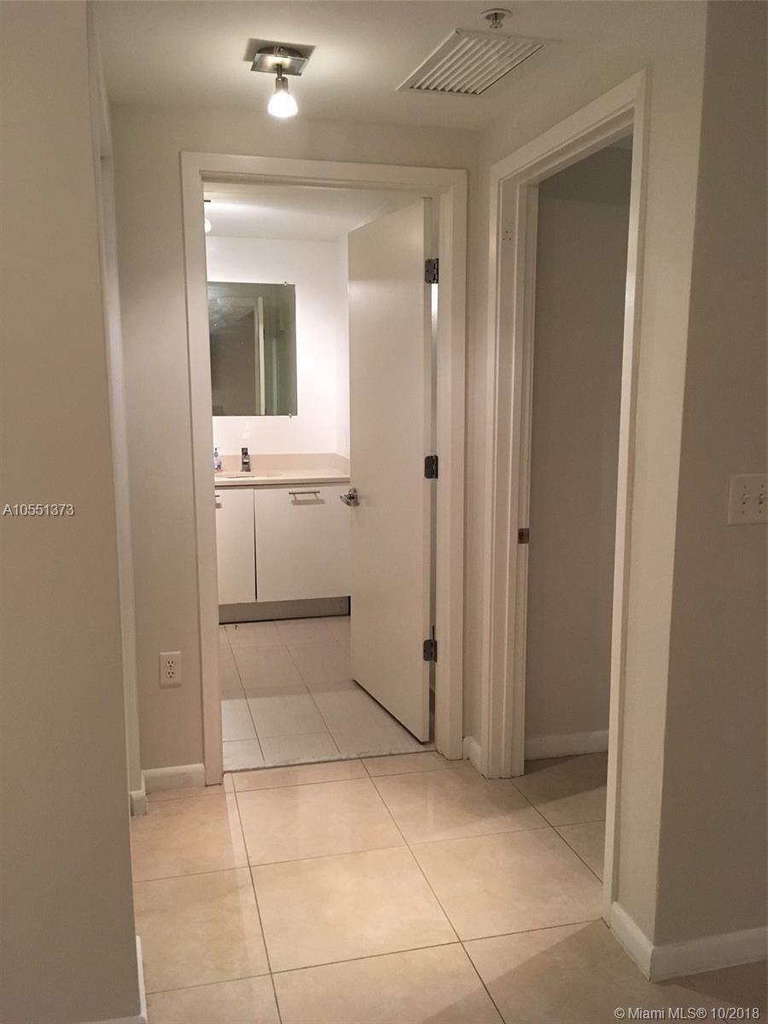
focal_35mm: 29
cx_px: 384
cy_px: 512
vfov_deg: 61.7
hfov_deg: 48.2
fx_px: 858
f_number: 2.2
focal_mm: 4.15
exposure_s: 1/30
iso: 160
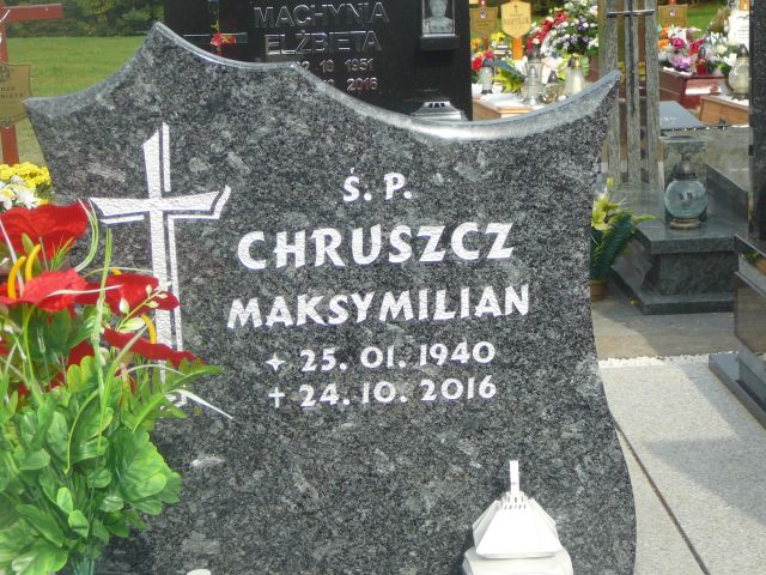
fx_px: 1815
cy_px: 288
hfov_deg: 23.8
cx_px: 383
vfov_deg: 18.0
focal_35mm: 82
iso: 80
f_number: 3.8
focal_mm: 12.2
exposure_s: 1/500
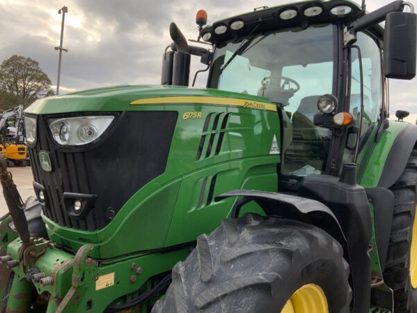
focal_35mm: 31
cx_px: 205
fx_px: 373
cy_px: 149
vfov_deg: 45.4
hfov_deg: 58.4
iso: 16
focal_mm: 3
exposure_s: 1/260
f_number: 1.8
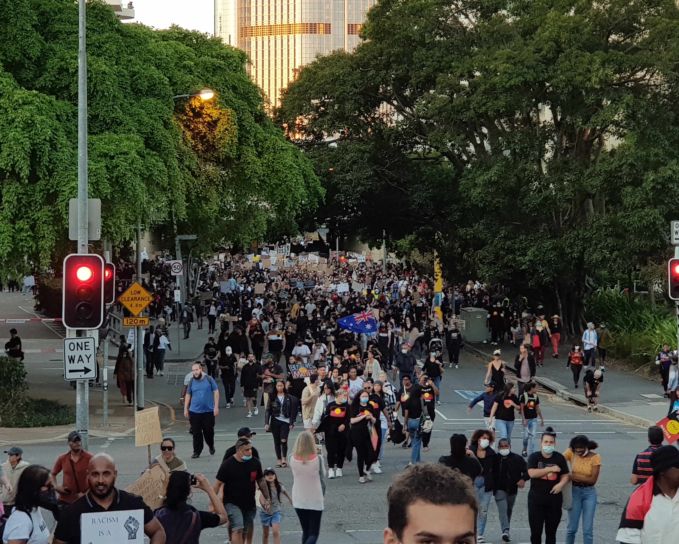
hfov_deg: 29.1
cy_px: 221
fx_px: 1306
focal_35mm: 65
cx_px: 339
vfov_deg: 23.5
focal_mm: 6
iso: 50
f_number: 2.4
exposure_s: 1/100
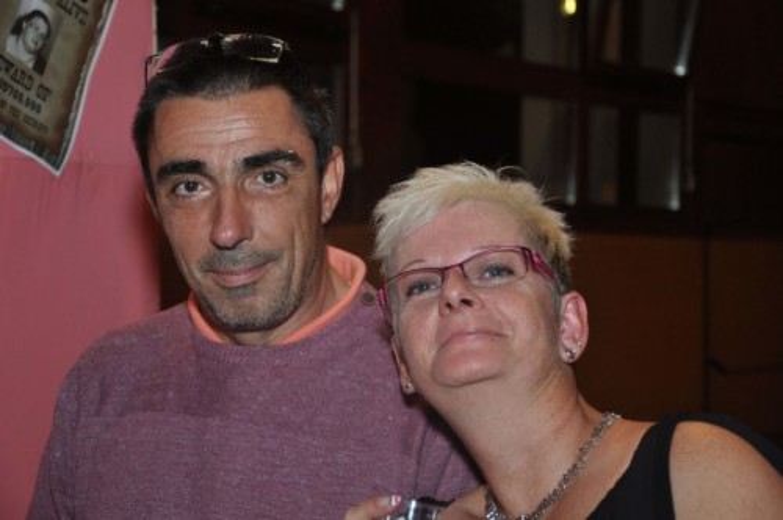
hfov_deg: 23.4
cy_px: 260
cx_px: 392
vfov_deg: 15.7
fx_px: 1890
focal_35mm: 87
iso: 800
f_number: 5
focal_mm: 58
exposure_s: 1/60
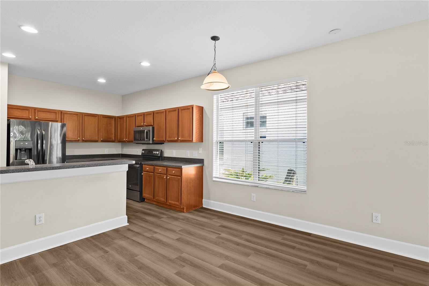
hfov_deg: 90.0
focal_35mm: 18
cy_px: 143
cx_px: 214
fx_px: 215
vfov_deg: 67.4
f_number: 9
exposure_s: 3.2
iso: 320
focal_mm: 18
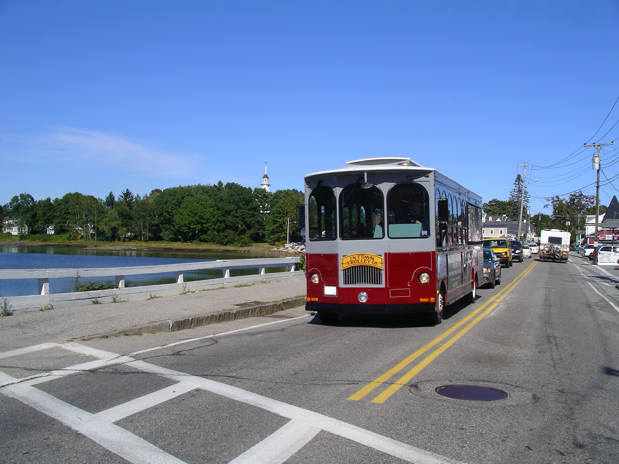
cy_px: 232
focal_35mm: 37
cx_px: 310
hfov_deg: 50.1
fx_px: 662
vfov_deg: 38.7
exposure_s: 1/513
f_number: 6
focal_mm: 7.8
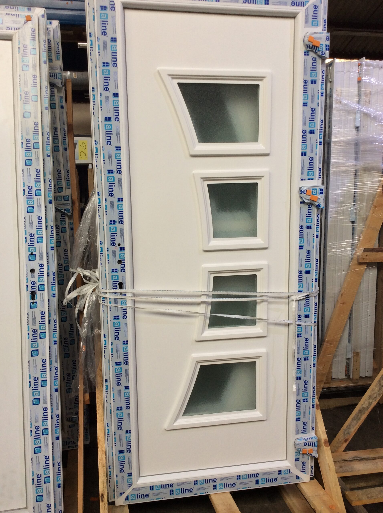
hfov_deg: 44.1
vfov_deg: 56.9
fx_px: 473
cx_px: 192
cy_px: 256
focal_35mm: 32
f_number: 2.4
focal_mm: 3.3
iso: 40
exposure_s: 1/24
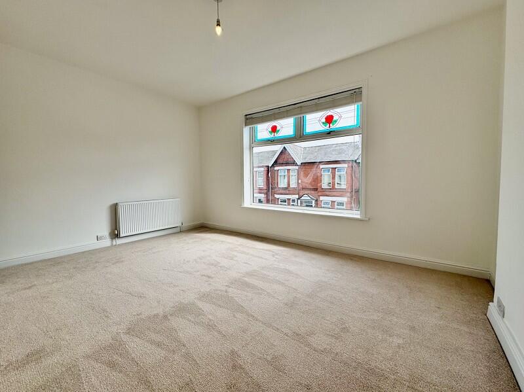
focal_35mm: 14
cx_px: 262
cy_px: 196
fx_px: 212
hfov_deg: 102.1
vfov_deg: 85.6
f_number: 2.2
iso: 40
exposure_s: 1/416
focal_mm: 2.22
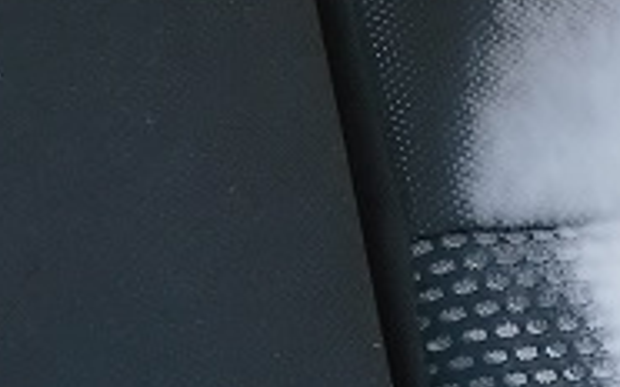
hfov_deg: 4.2
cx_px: 1577
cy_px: -477
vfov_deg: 2.6
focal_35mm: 494
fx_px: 8342
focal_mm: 50
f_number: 4
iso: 200
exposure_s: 1/200
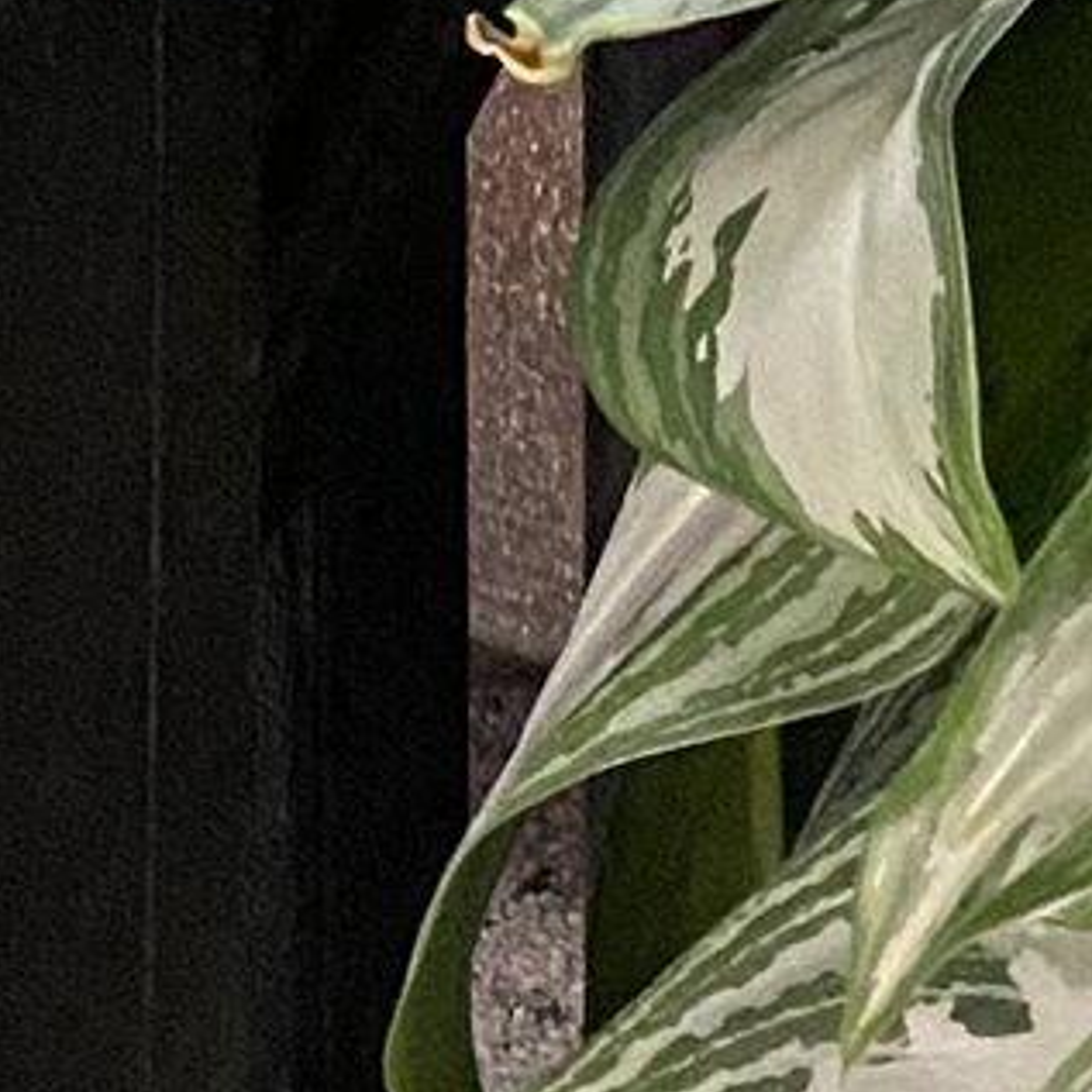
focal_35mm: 167
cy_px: -2587
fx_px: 5960
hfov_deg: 10.2
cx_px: 1430
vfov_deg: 8.2
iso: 500
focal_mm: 4.25
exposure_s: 1/56
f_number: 1.8
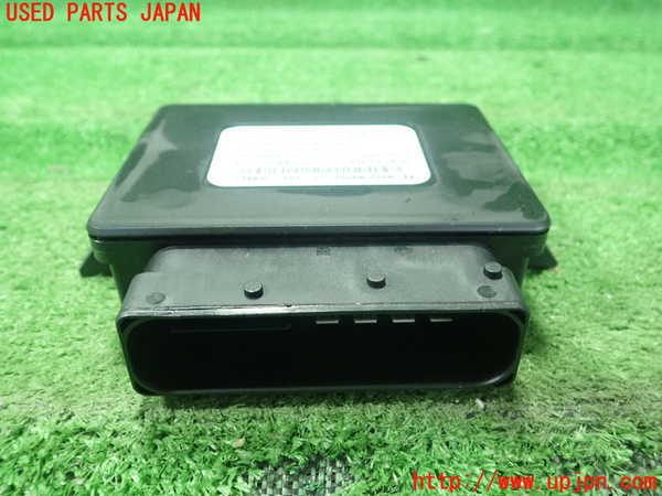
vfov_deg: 46.8
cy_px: 248
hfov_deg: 60.0
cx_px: 331
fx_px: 574
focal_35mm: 30
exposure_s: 1/125
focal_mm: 5.5
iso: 800
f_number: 2.3
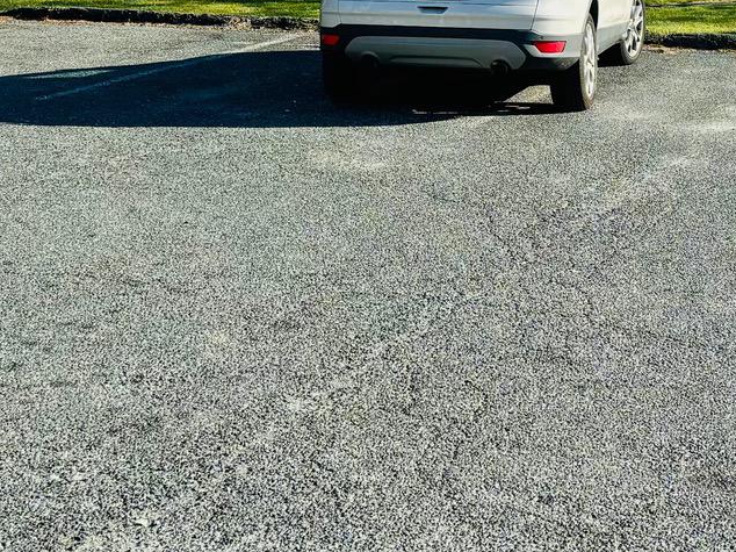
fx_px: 1785
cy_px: 67
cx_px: 426
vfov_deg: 17.3
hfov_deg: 23.3
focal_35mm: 84
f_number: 1.6
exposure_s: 1/2024
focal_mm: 5.96
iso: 50
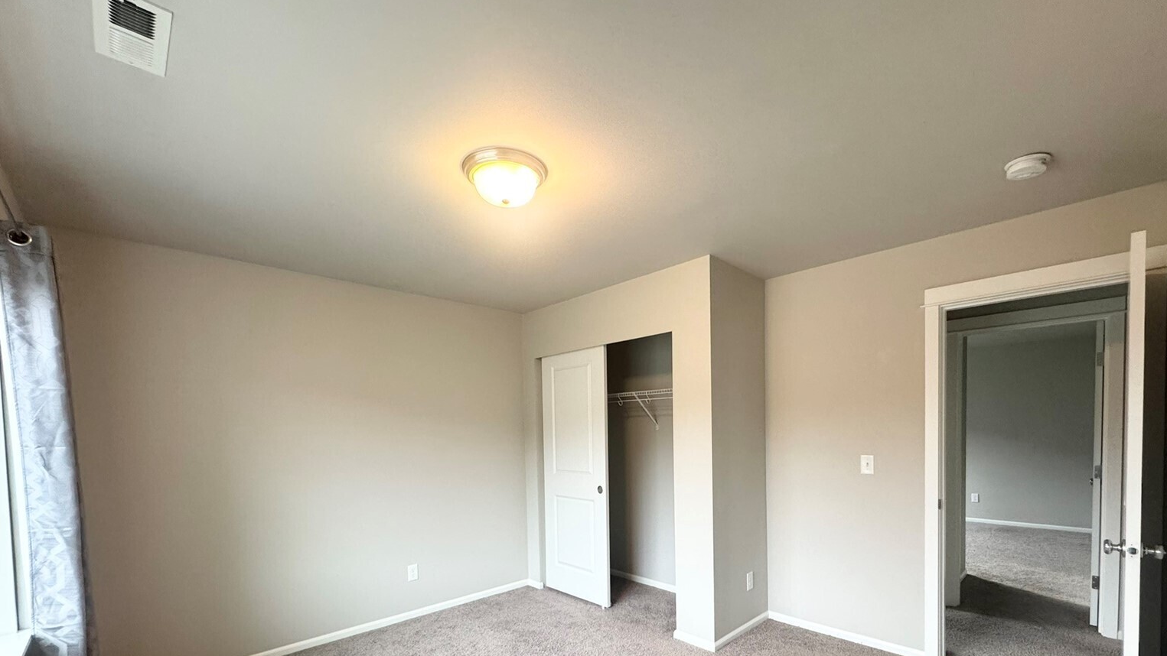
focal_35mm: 16
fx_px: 495
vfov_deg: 64.9
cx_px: 598
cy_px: 450
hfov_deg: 99.3
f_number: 2.2
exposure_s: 1/120
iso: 250
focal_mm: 2.22
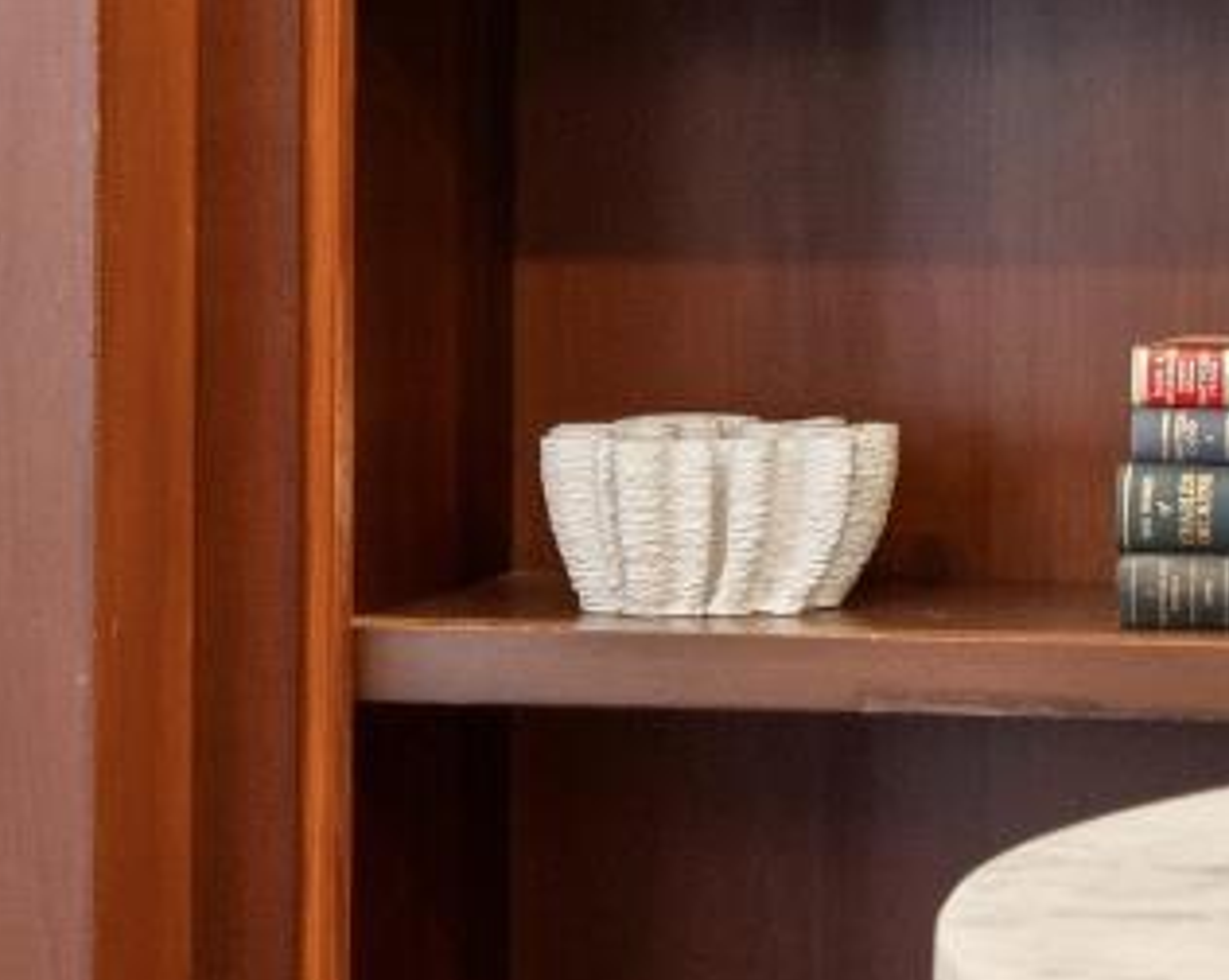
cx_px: 1672
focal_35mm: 232
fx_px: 8428
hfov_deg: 8.2
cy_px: -249
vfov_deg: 6.6
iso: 1600
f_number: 4.5
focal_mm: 35
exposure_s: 1/30
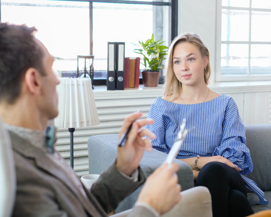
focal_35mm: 60
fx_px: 481
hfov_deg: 31.5
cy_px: 108
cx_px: 131
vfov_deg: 25.4
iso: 640
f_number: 2
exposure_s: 1/320
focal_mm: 35
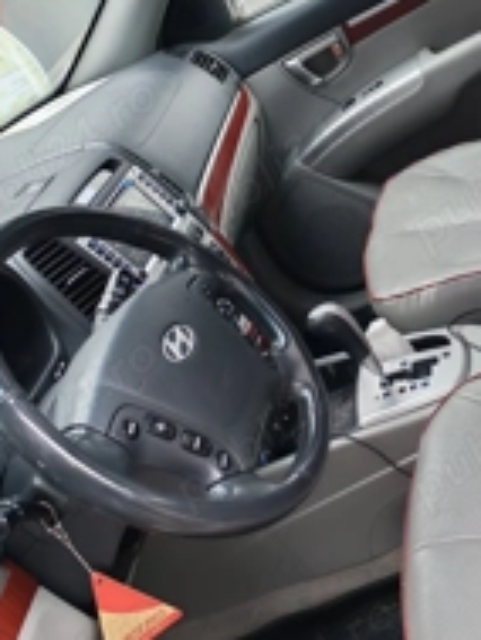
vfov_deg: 33.5
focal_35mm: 57
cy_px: 220
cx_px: 403
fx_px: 1055
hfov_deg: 25.1
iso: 640
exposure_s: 1/100
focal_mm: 6.12
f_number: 1.9
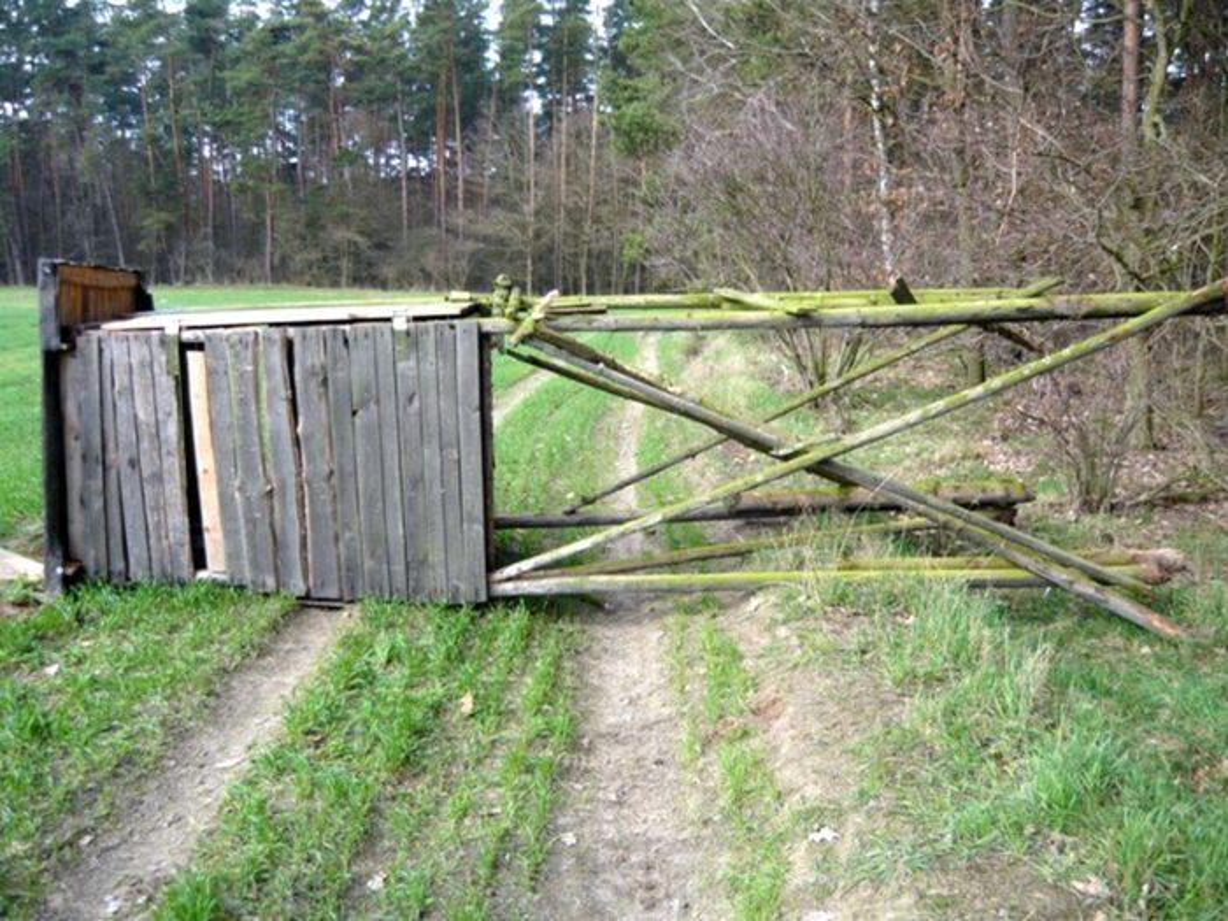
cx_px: 614
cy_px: 460
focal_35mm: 33
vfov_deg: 42.9
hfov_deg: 55.4
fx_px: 1171
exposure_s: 1/250
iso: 100
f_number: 2.8
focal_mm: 5.5
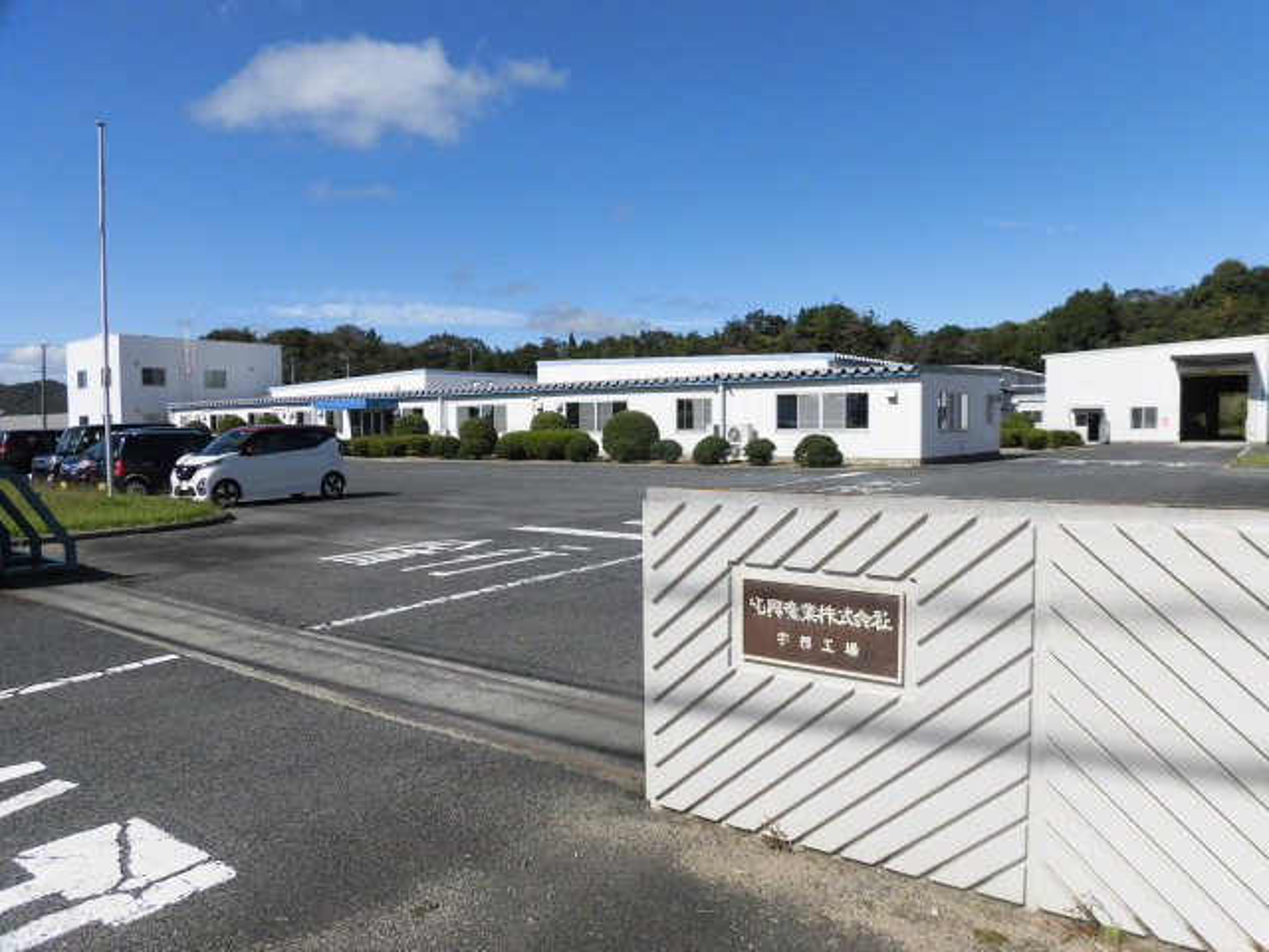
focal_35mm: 24
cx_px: 634
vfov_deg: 56.8
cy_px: 476
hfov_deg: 71.6
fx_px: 880
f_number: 7.8
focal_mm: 4.3
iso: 100
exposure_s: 1/400
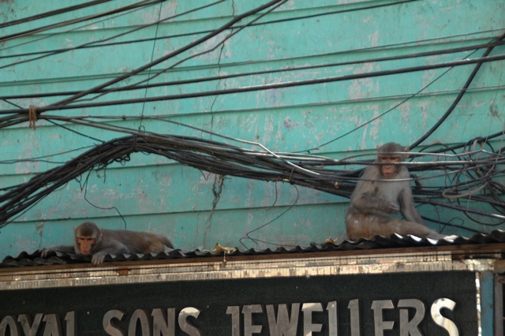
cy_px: 168
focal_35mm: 117
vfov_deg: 11.7
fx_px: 1640
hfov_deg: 17.5
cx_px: 252
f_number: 5.6
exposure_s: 1/200
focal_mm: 78
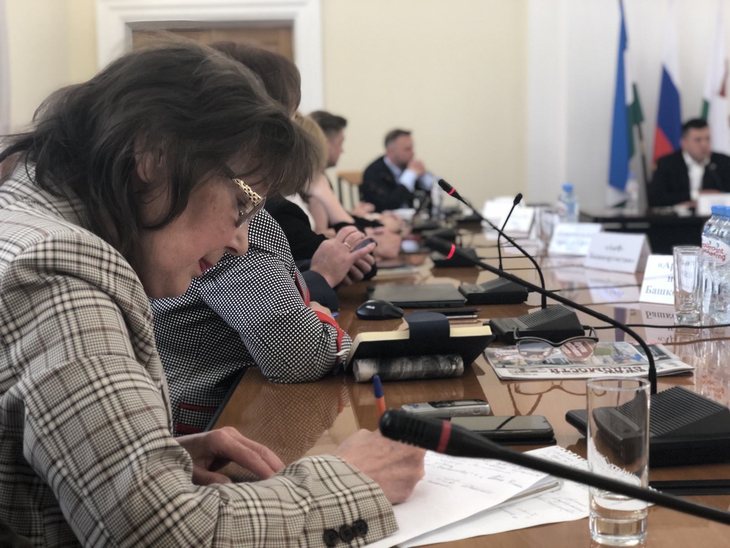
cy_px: 274
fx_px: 1097
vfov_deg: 28.0
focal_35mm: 52
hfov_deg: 36.8
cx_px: 365
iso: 80
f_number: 2.4
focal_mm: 6
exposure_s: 1/60
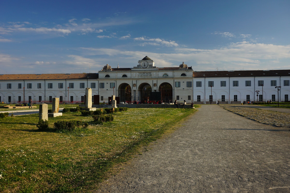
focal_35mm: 30
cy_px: 96
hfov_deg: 61.9
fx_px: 242
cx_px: 145
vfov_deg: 43.6
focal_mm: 20
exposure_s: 1/100
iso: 100
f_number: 9
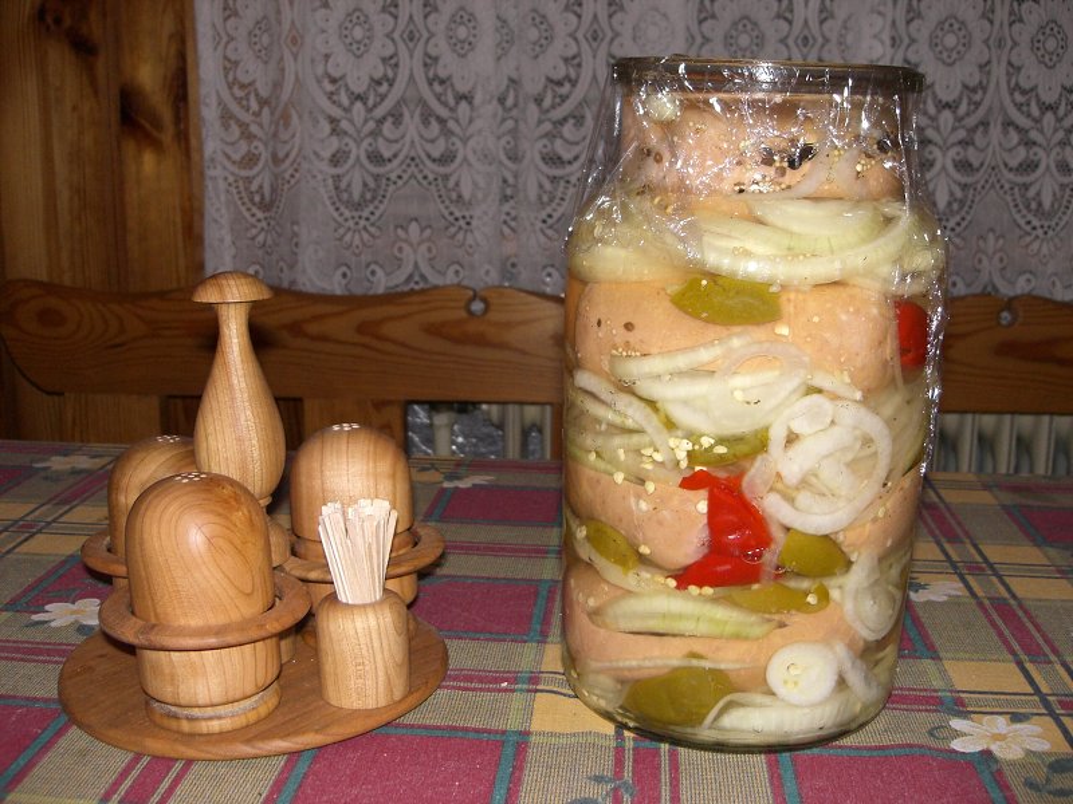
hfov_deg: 49.0
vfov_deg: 37.7
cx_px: 536
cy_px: 402
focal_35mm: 38
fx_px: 1178
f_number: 3.1
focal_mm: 6.3
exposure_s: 1/60
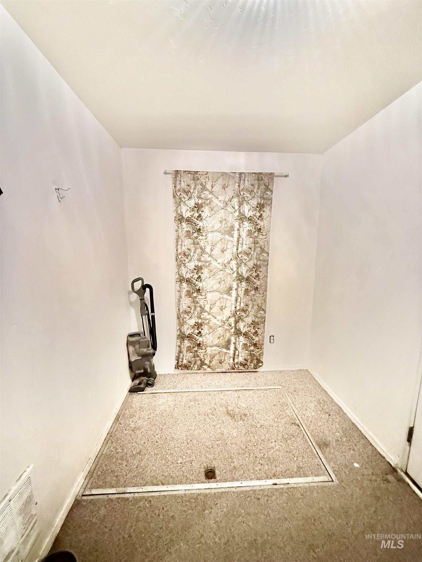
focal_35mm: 14
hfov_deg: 85.7
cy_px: 281
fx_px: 228
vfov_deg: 102.1
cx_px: 211
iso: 1250
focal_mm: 2.22
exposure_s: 1/30
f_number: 2.2
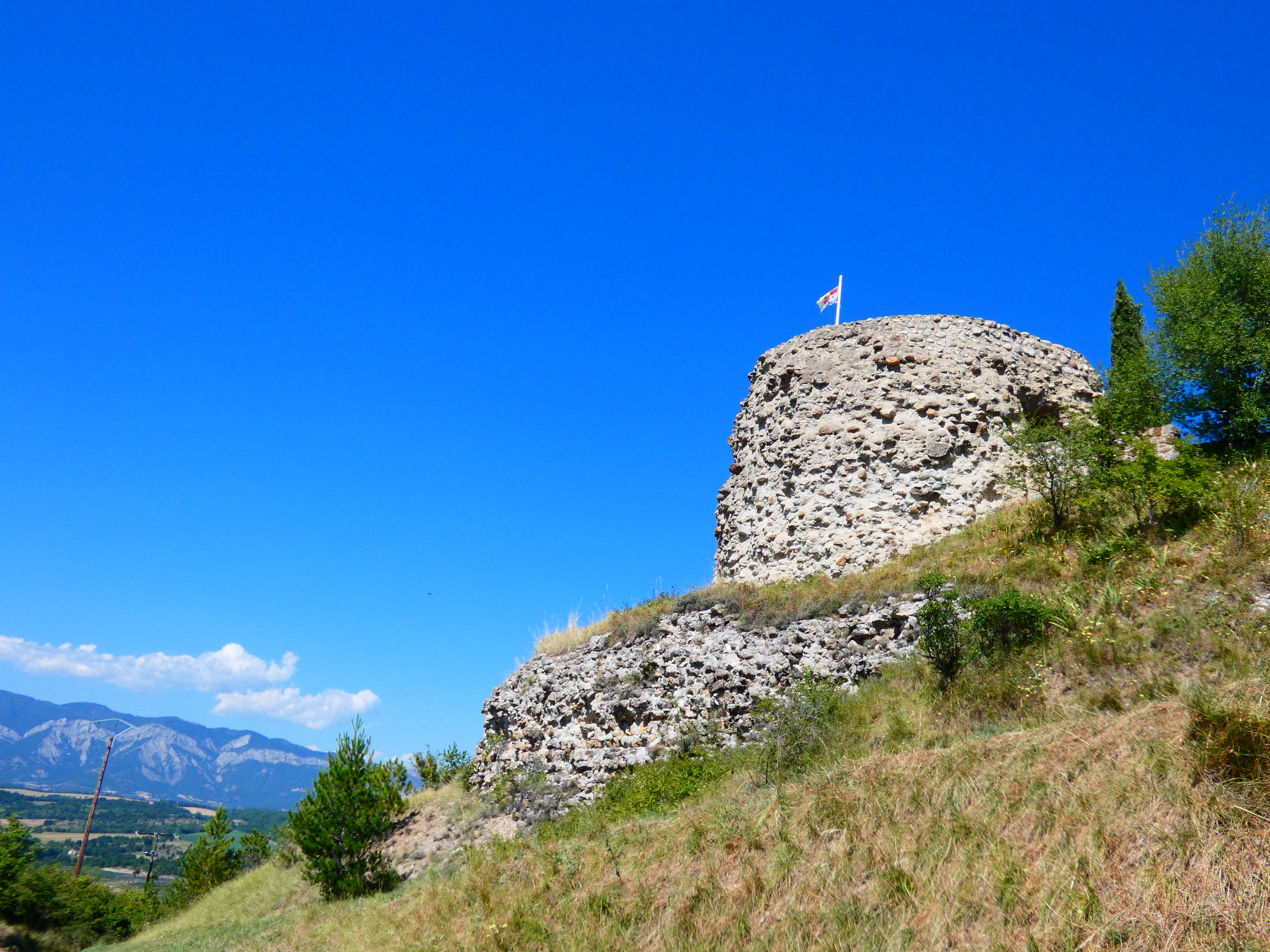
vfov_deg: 45.4
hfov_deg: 58.4
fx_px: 1137
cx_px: 635
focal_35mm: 31
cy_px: 476
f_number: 4.5
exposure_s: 1/640
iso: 80
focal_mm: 5.5
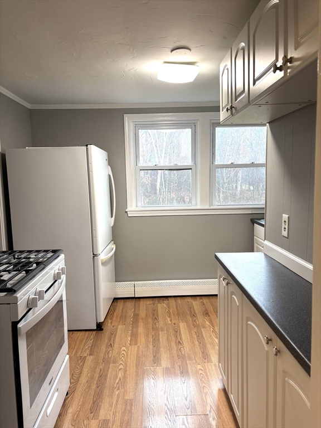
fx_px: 321
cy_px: 214
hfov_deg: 53.1
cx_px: 160
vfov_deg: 67.3
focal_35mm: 26
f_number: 1.6
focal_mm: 5.96
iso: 80
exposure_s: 1/60
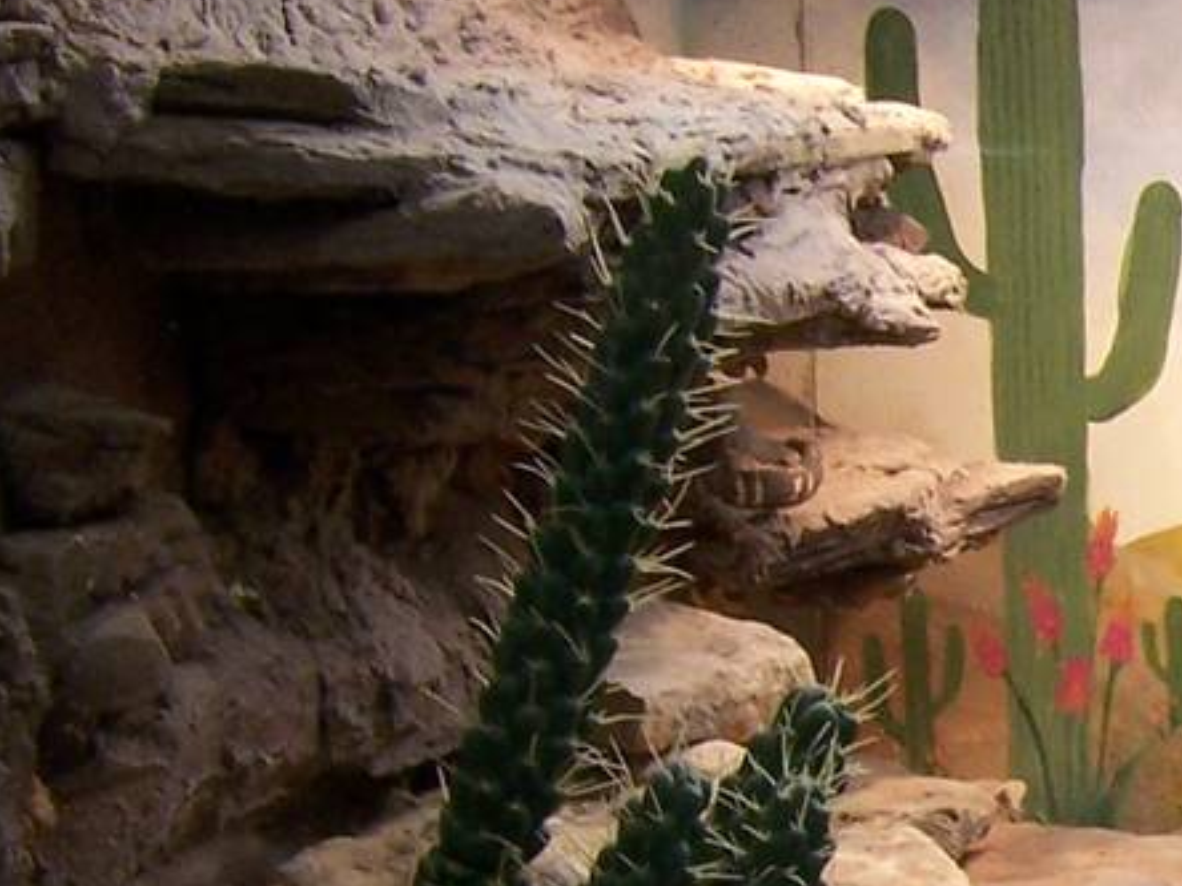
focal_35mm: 119
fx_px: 4063
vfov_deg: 12.4
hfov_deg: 15.4
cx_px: 1736
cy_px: 788
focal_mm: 5.5
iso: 100
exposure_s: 1/30
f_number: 3.4
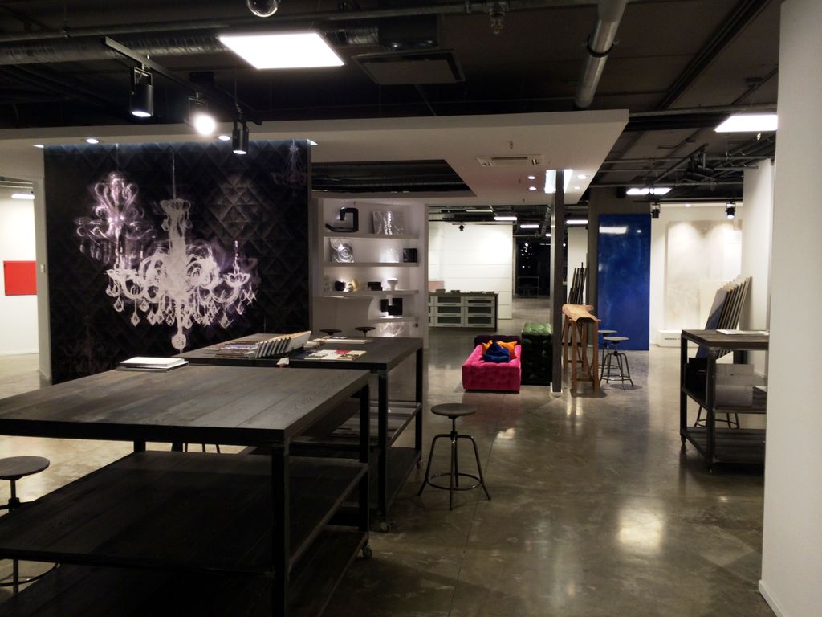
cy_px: 308
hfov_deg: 60.0
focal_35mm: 30
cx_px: 411
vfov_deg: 46.8
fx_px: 712
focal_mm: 4.12
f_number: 2.2
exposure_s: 1/40
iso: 50
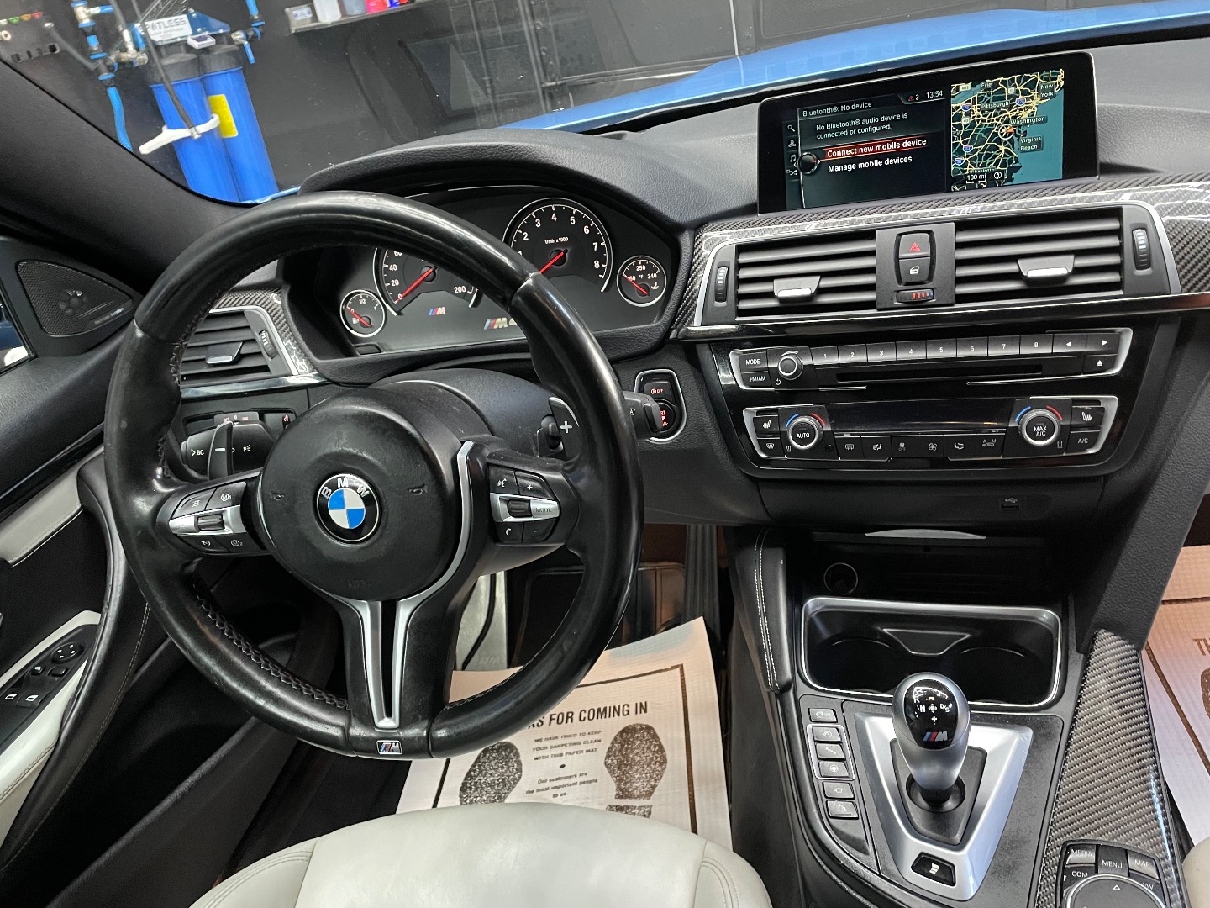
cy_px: 454
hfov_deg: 67.3
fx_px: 909
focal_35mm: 26
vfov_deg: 53.1
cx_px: 605
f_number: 1.6
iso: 500
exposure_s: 1/34
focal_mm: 4.2
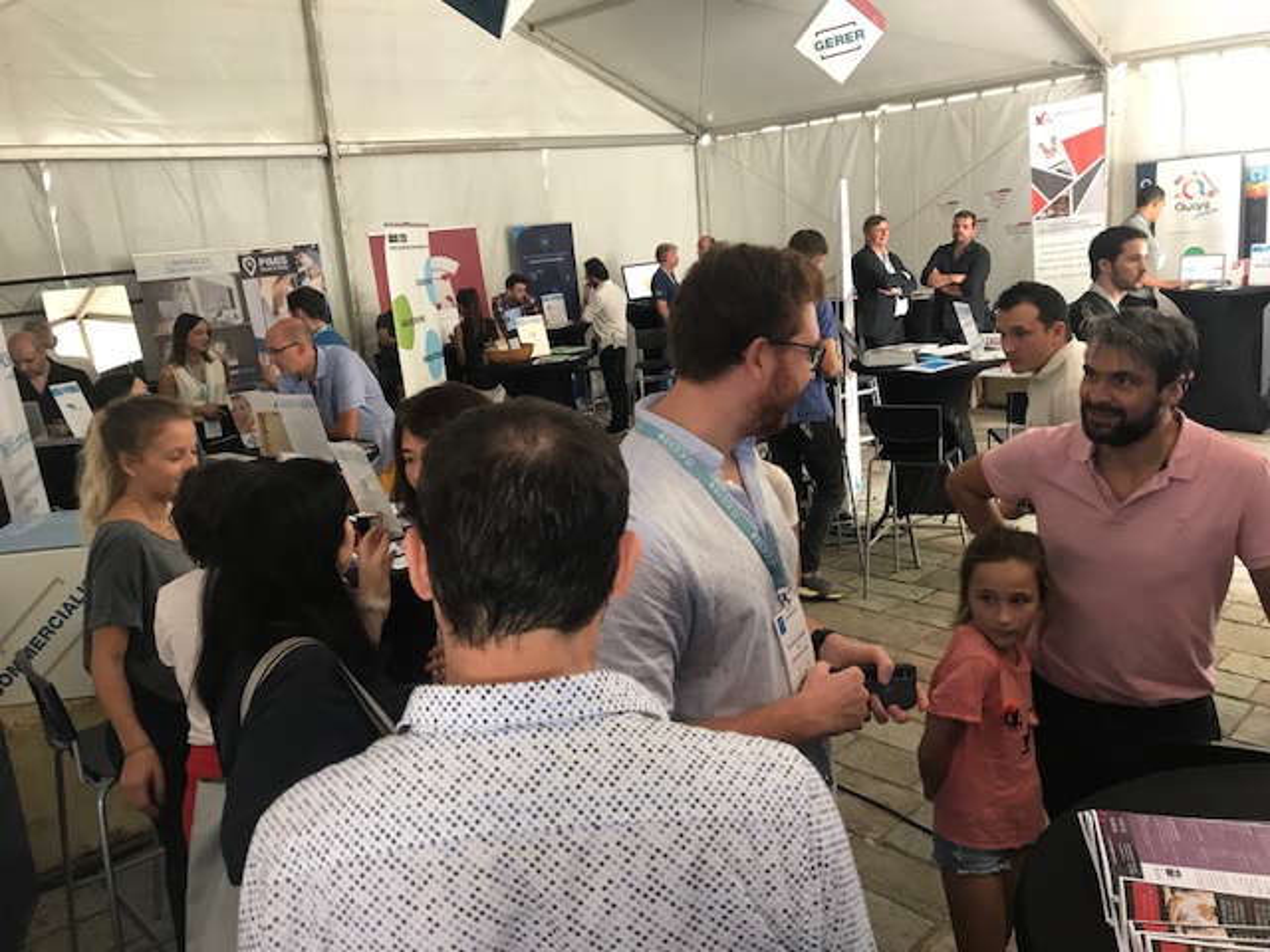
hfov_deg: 63.4
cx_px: 635
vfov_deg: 49.7
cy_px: 476
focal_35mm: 28
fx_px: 1027
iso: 40
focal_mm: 3.99
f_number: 1.8
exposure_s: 1/17
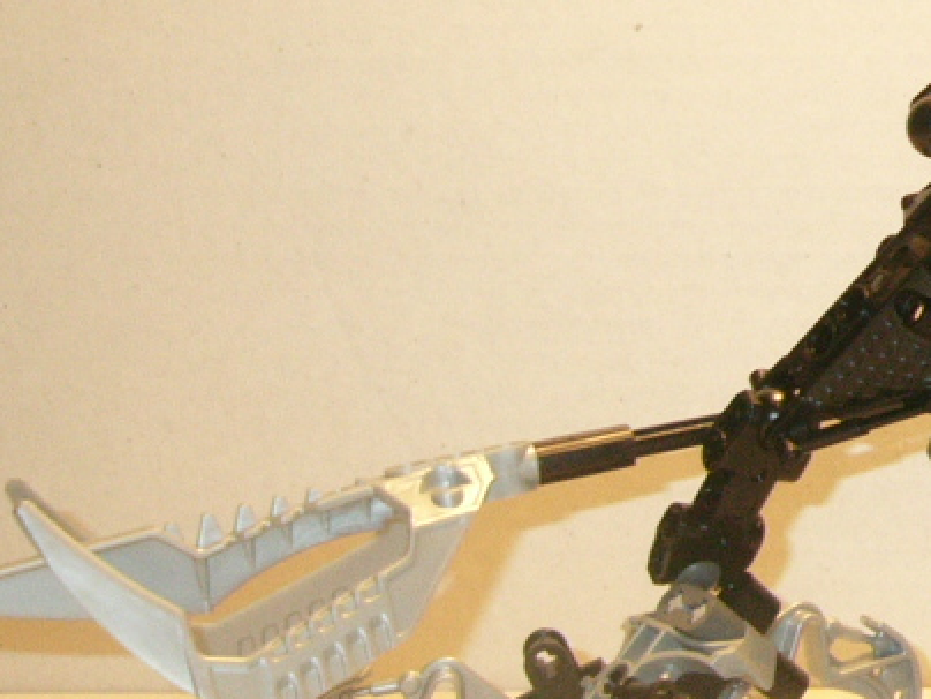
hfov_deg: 16.5
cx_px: 1309
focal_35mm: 111
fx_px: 2985
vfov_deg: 13.2
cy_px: 55
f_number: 2.8
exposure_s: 1/15
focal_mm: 5.8
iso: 100
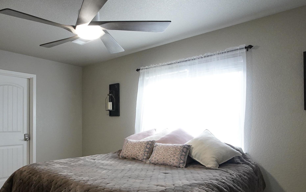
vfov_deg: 45.6
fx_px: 225
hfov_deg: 67.8
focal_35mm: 27
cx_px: 124
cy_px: 121
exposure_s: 1/160
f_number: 4
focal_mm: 11
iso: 1600
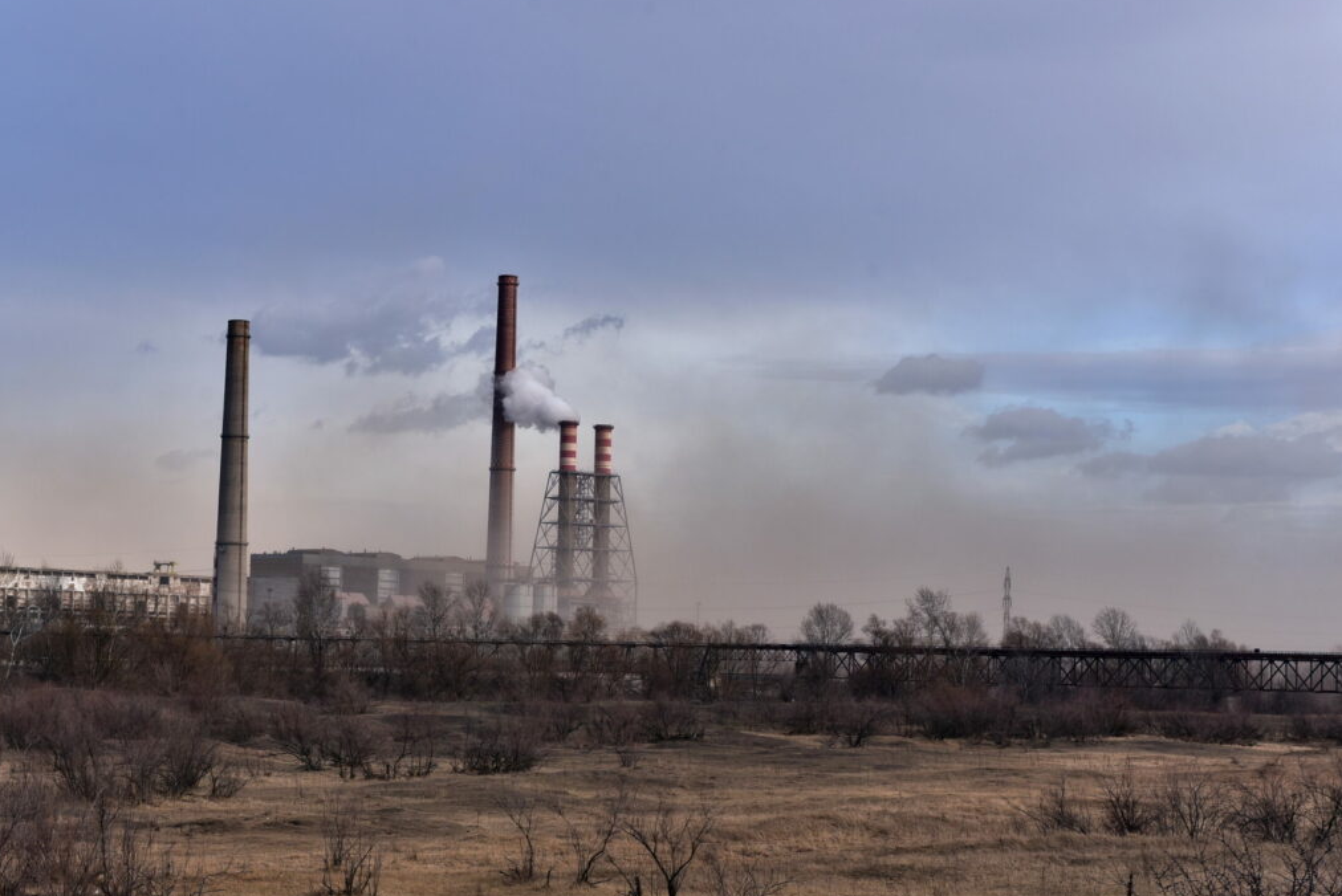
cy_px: 447
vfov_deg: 16.5
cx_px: 573
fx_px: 3096
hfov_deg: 24.4
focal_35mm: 83
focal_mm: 70
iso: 160
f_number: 8
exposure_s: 1/250
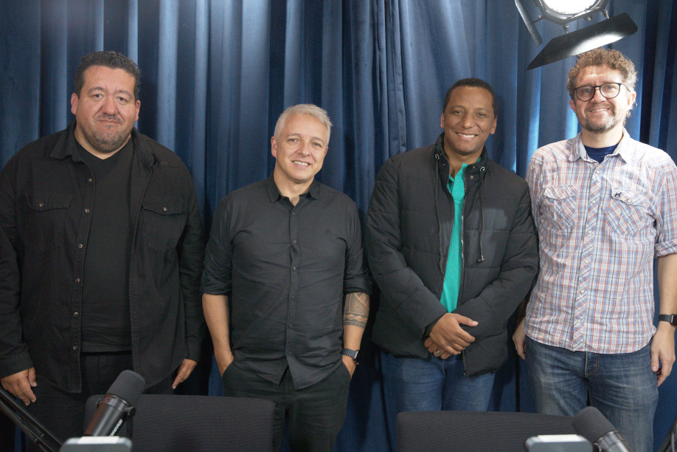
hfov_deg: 49.6
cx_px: 338
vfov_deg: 34.2
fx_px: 733
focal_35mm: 39
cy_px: 226
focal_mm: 39
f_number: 4
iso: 2500
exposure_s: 1/250
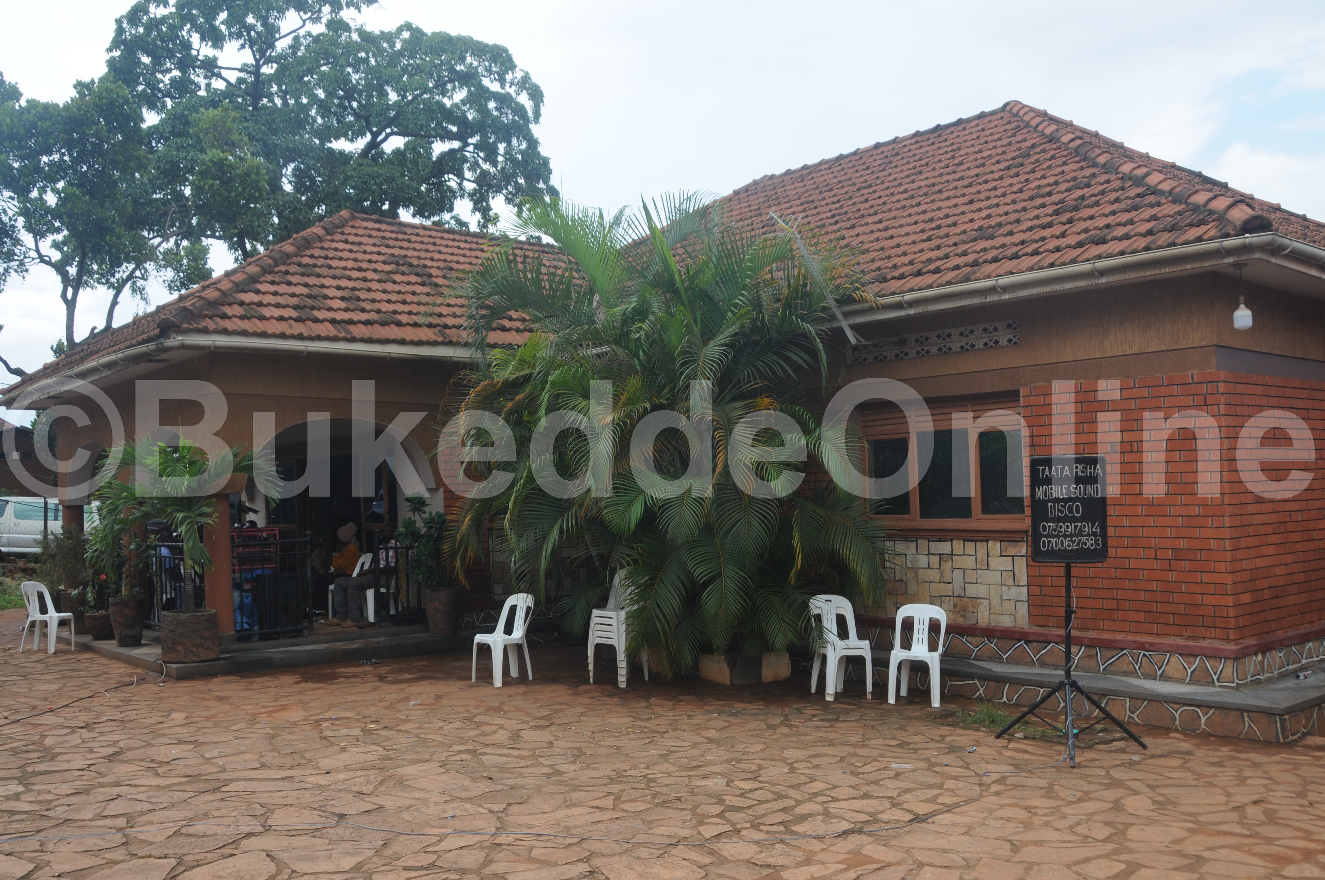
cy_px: 440
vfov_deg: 43.5
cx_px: 662
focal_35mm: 30
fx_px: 1103
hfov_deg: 62.0
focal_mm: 20
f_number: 8
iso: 200
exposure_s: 1/250
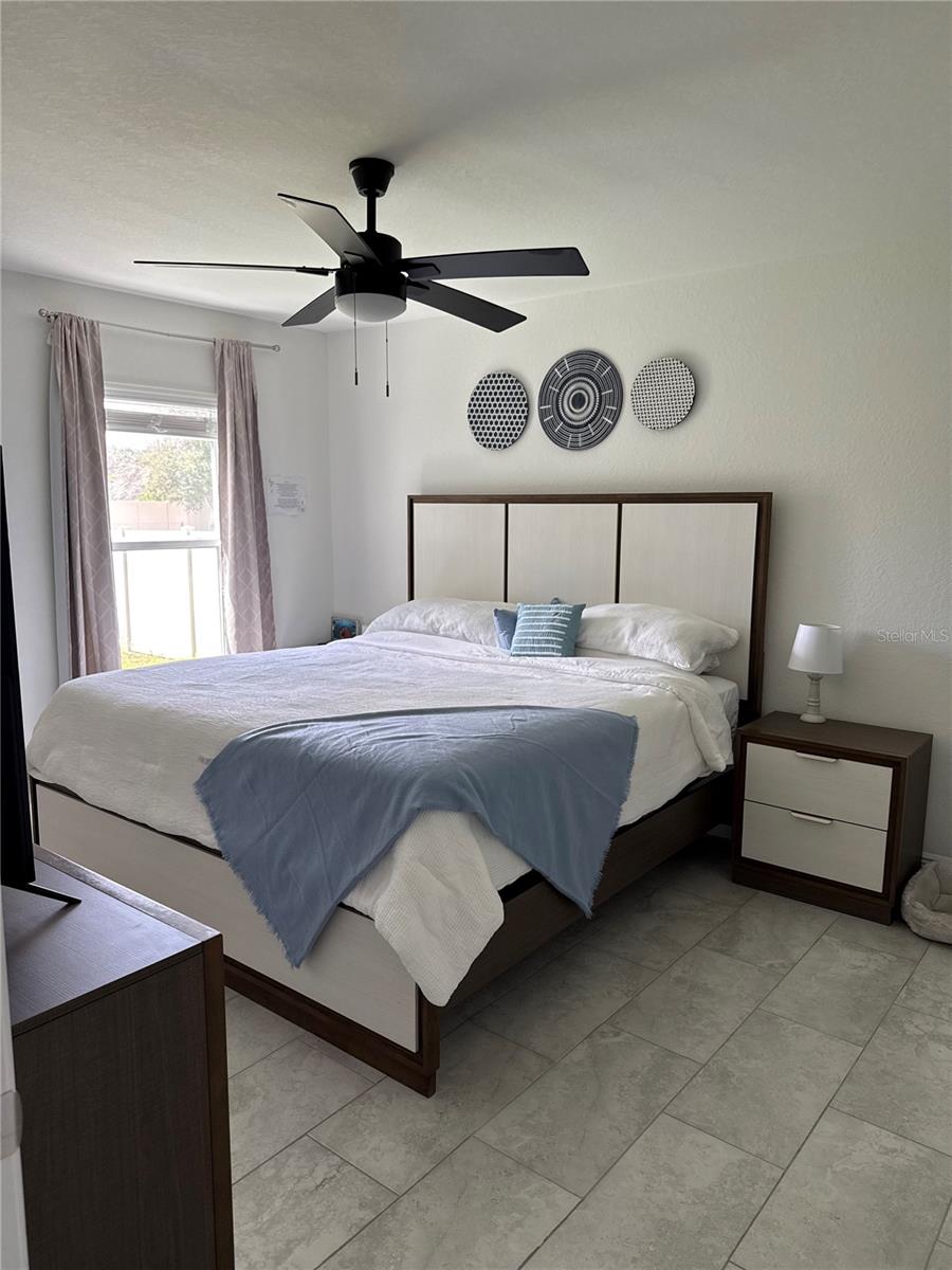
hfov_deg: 56.8
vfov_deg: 71.6
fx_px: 880
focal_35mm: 24
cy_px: 635
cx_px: 476
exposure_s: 1/121
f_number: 1.78
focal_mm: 6.76
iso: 100
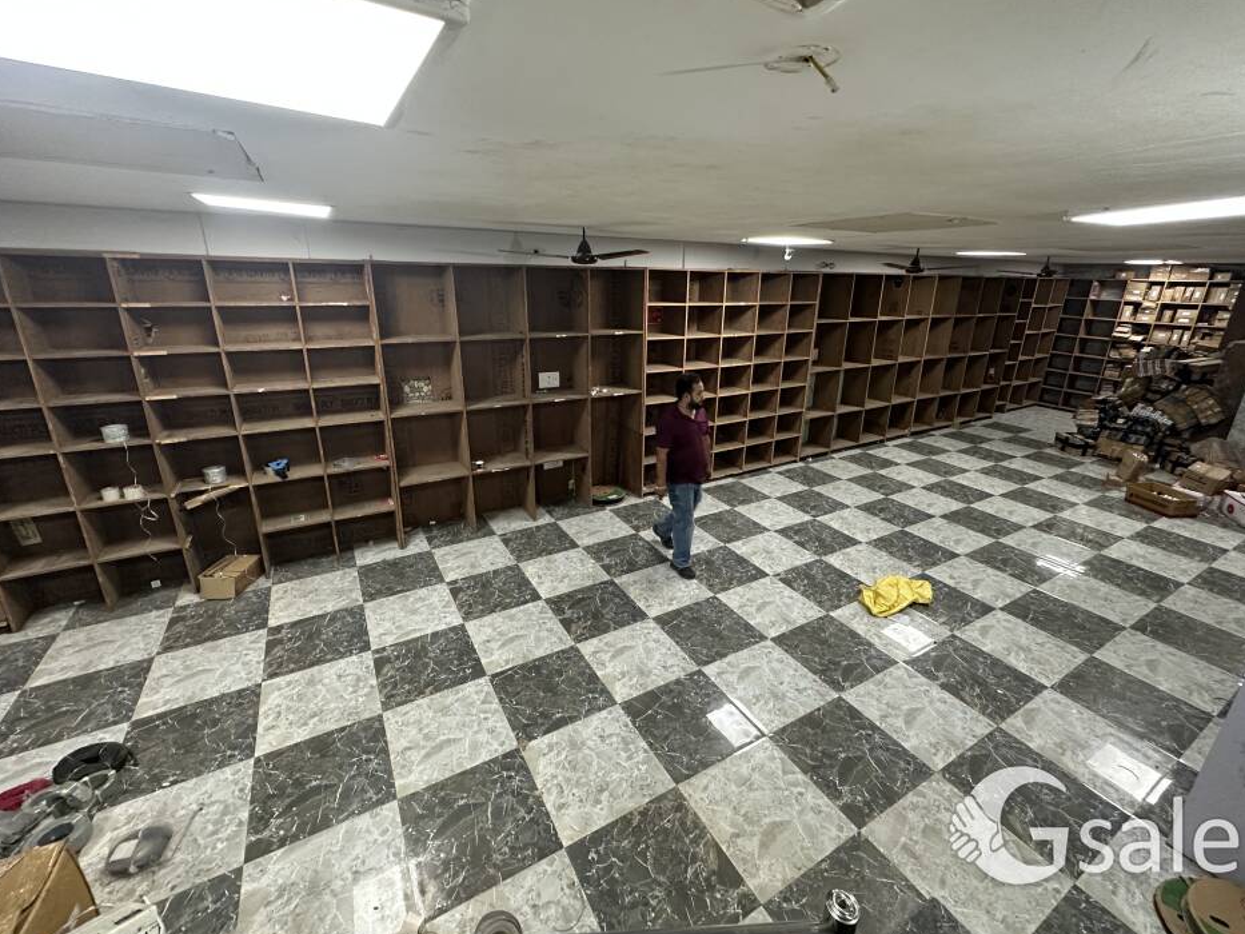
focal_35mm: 15
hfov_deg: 98.1
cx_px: 637
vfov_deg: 81.7
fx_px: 540
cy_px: 450
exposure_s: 1/50
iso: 320
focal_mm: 2.22
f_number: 2.2
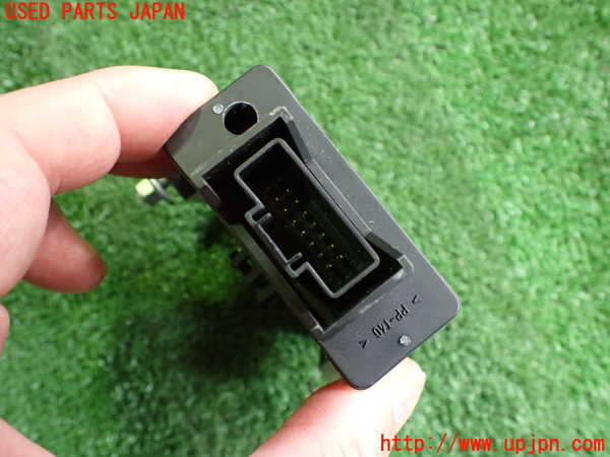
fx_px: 529
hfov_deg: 60.0
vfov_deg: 46.8
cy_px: 228
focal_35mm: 30
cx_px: 305
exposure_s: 1/80
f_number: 2.3
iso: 800
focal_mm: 5.4
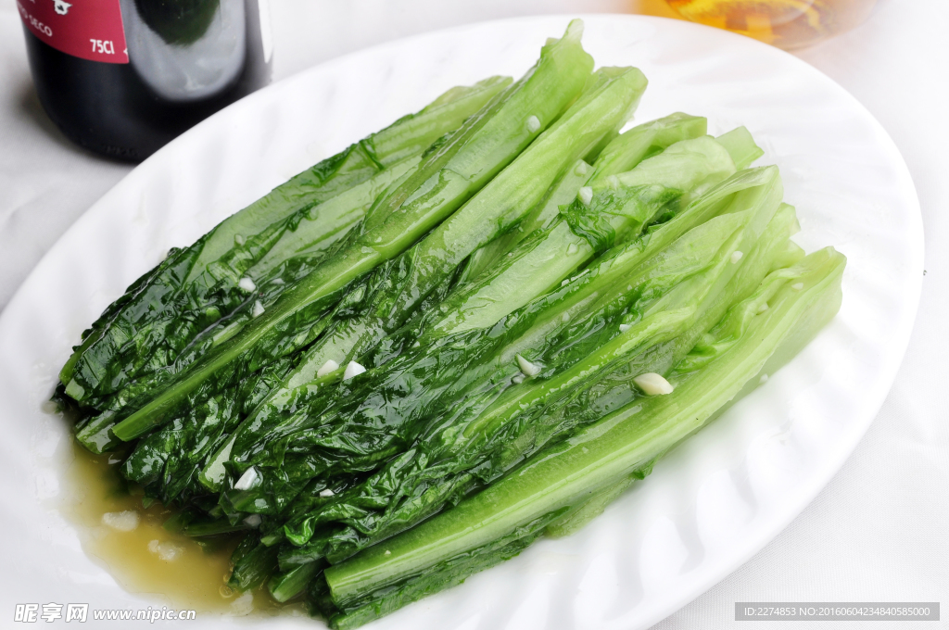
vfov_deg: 18.1
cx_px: 474
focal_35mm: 75
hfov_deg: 27.0
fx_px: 1975
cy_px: 315
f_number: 11
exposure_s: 1/20
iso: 100
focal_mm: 50
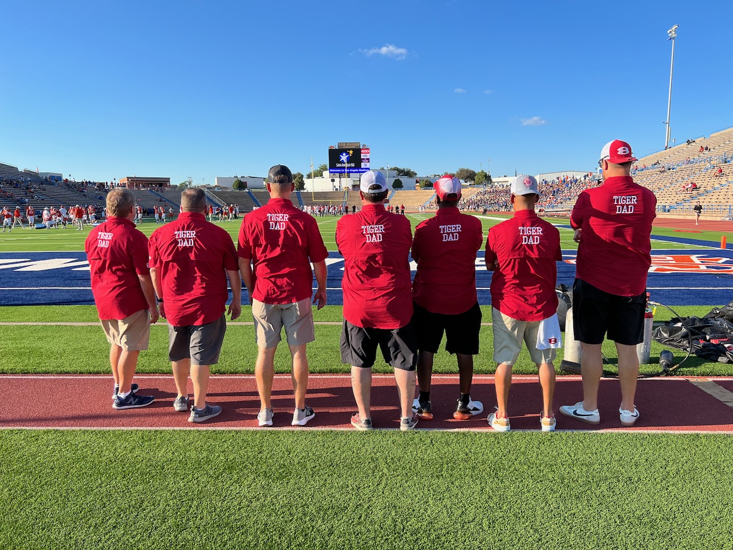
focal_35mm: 26
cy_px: 275
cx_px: 366
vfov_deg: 53.1
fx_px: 551
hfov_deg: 67.3
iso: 50
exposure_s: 1/2571
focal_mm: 5.7
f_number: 1.5
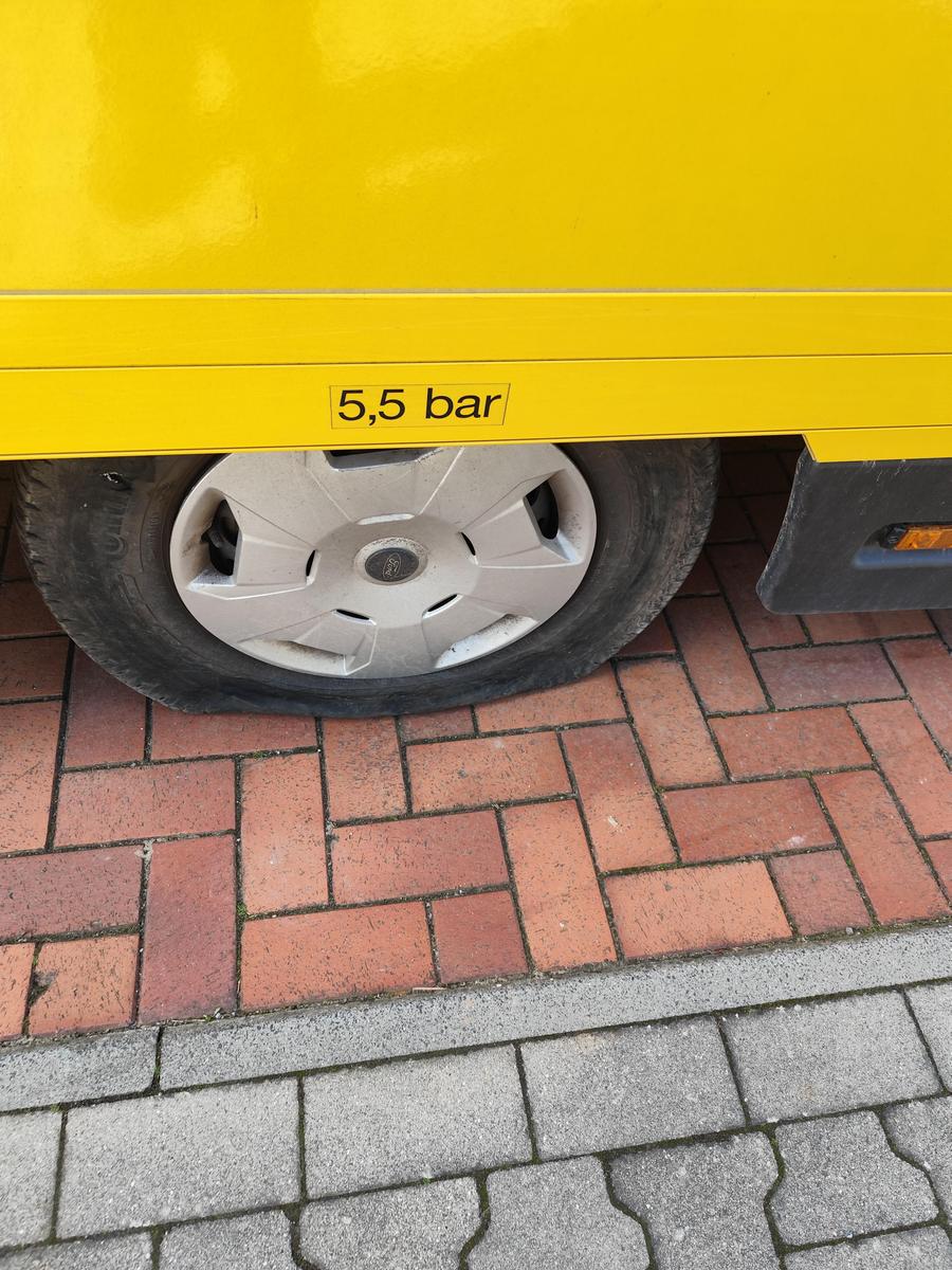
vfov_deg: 73.9
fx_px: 843
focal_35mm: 23
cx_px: 476
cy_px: 635
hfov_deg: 58.9
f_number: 1.65
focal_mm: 6.14
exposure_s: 1/100
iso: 80
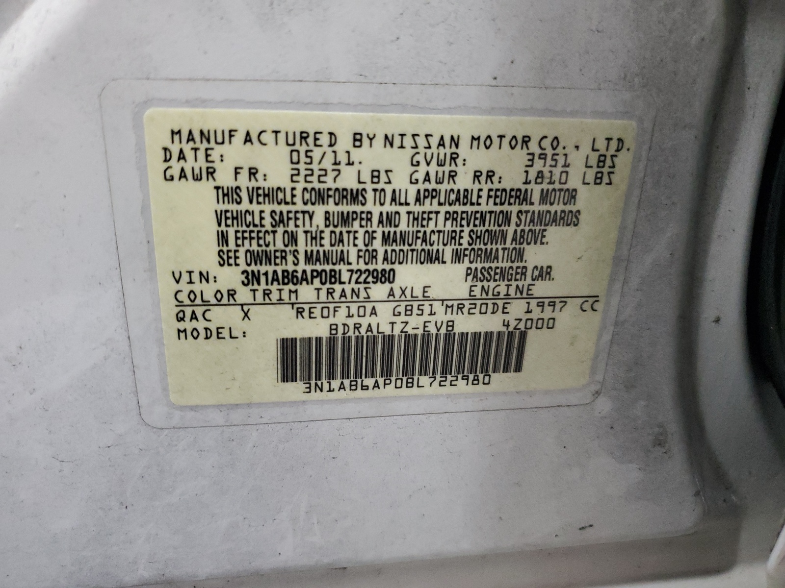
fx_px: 590
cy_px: 294
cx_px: 392
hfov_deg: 67.3
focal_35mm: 26
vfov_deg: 53.1
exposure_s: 1/60.2
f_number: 1.5
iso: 350
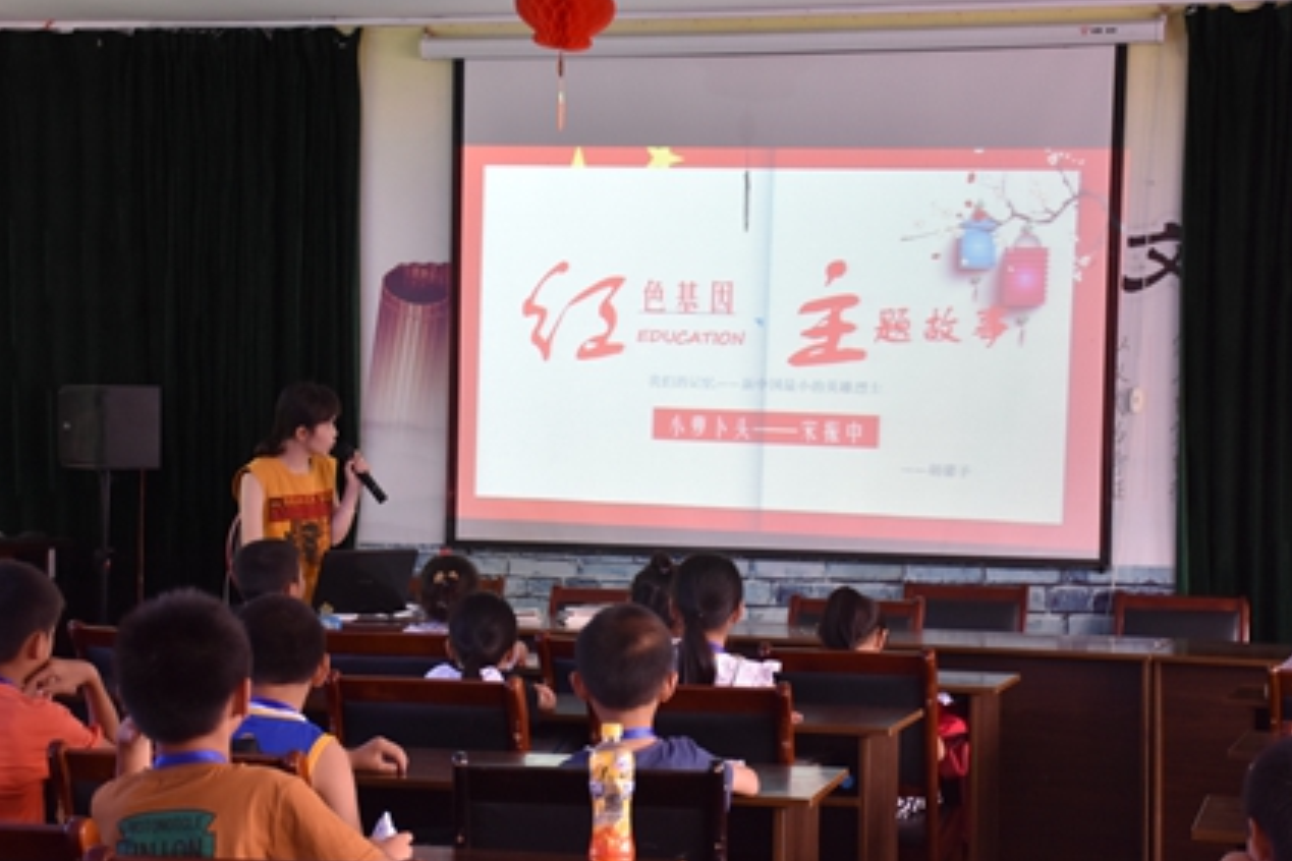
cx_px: 620
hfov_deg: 26.0
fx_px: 2799
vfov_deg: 17.5
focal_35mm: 78
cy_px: 469
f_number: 4.5
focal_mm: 40
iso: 800
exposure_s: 1/60
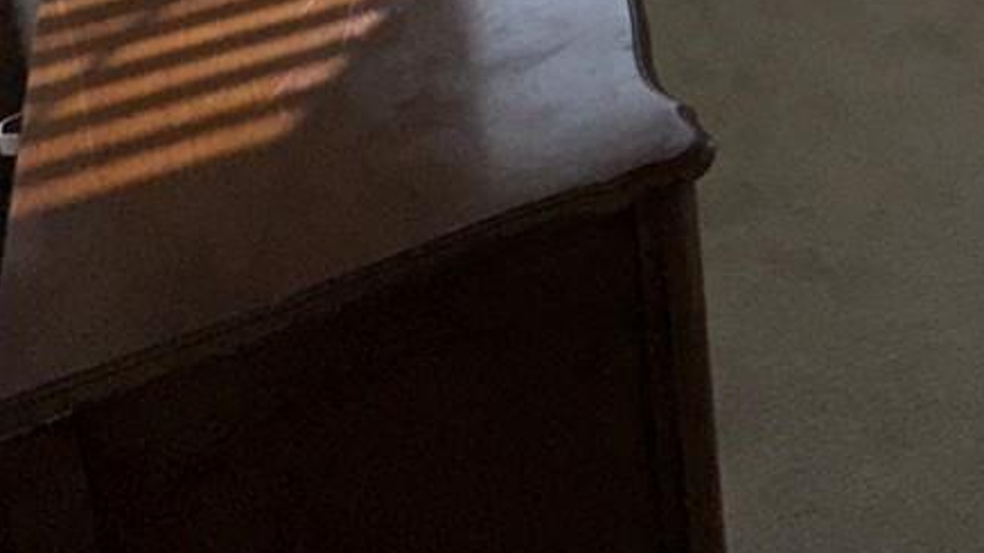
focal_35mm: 56
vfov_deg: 17.2
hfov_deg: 31.6
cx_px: 1156
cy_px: -465
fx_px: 1461
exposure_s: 1/1672
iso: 32
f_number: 2.2
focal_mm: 2.22
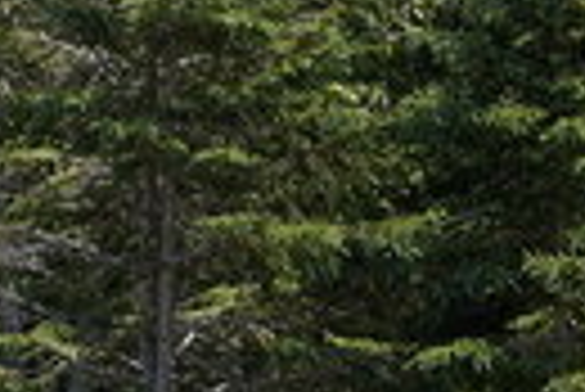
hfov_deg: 8.4
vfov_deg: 5.7
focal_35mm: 238
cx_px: -302
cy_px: -219
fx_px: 3872
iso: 100
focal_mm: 31
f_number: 11
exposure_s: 1/80
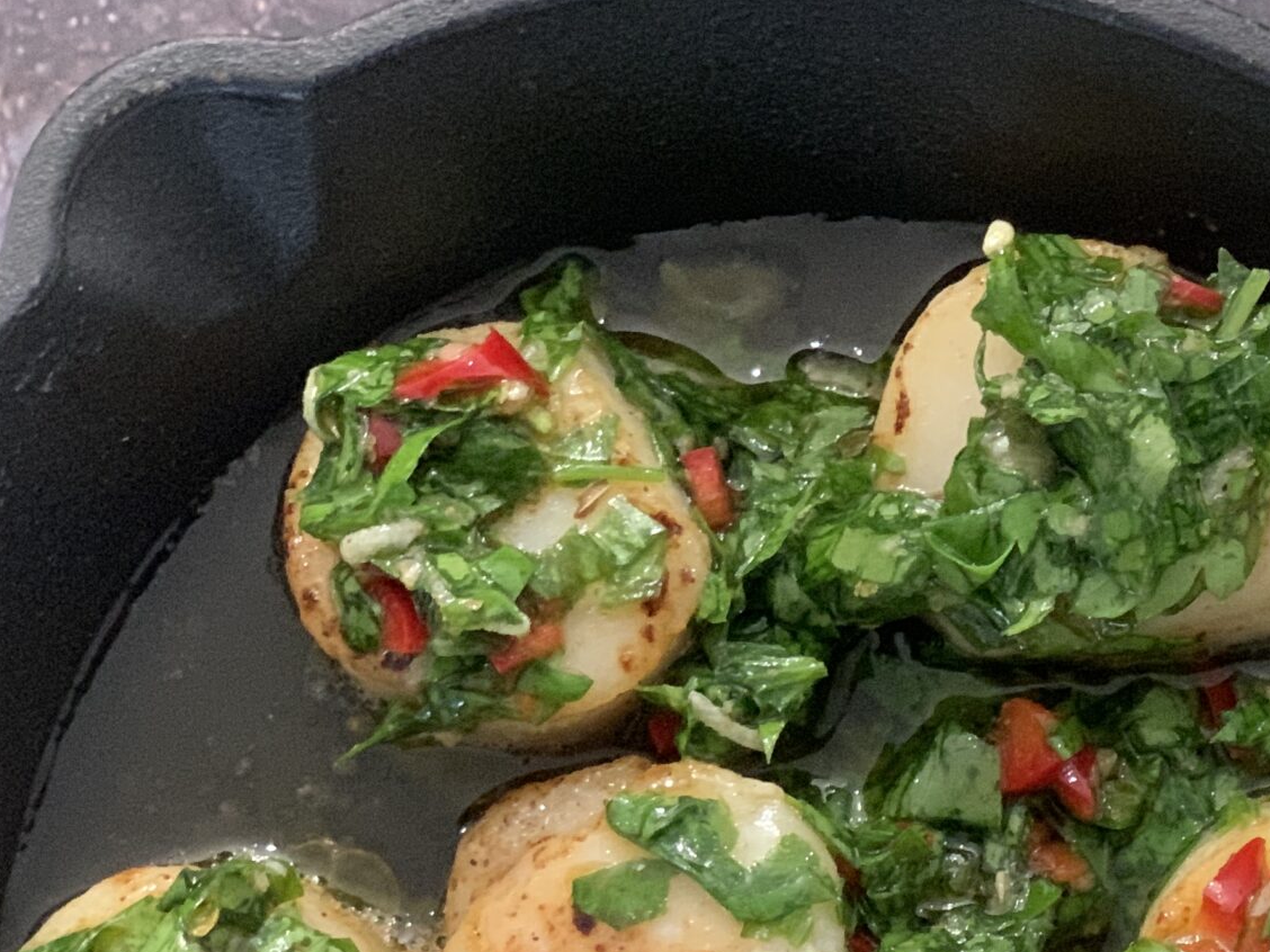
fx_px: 4329
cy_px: 1004
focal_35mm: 118
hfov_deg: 16.3
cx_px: 1291
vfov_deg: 12.4
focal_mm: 6
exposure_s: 1/25
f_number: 2.4
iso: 400
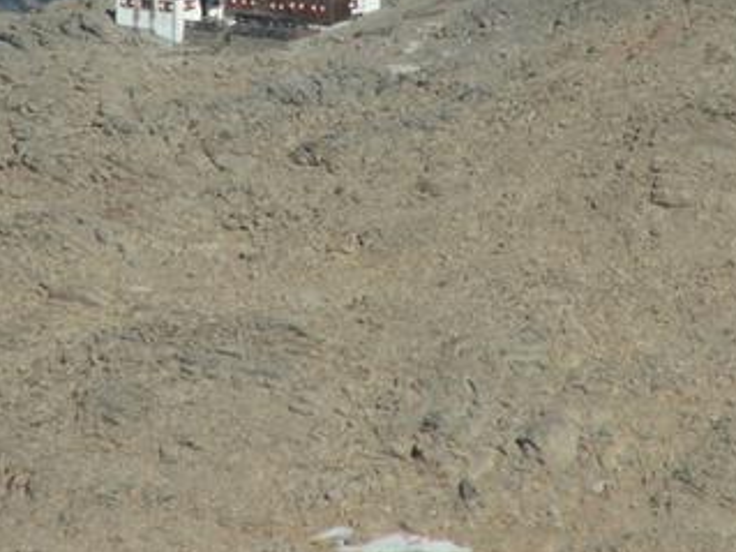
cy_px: 9
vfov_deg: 1.8
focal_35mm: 843
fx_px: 17917
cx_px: 362
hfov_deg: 2.4
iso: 50
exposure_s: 1/320
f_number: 8
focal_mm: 69.45
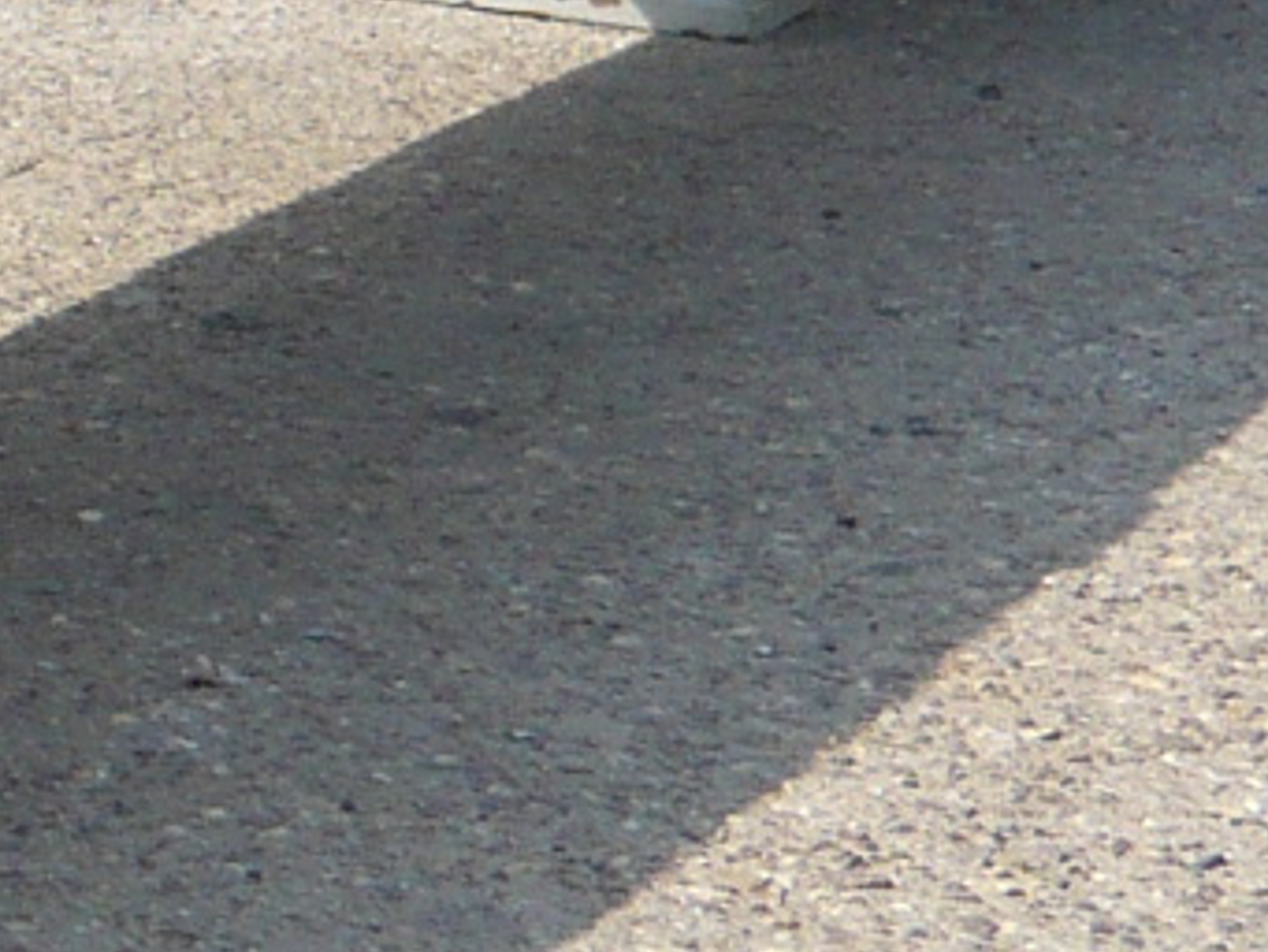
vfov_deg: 8.7
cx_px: -930
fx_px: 6193
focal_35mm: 169
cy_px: 0
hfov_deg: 11.0
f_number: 2.9
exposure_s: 1/640
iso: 100
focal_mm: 4.9
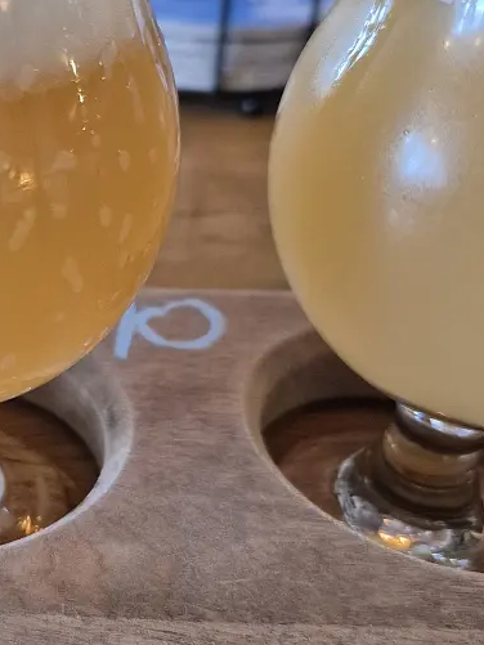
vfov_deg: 40.4
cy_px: 304
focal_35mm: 47
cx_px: 18
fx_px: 876
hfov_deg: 29.2
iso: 1000
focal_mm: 5.4
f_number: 1.8
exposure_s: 1/120
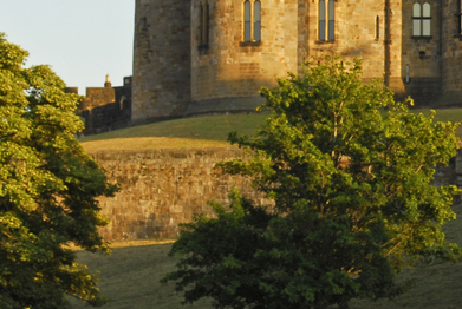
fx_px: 3702
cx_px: 616
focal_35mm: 288
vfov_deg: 4.8
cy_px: 25
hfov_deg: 7.1
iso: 100
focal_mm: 60
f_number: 10
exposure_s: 1/60
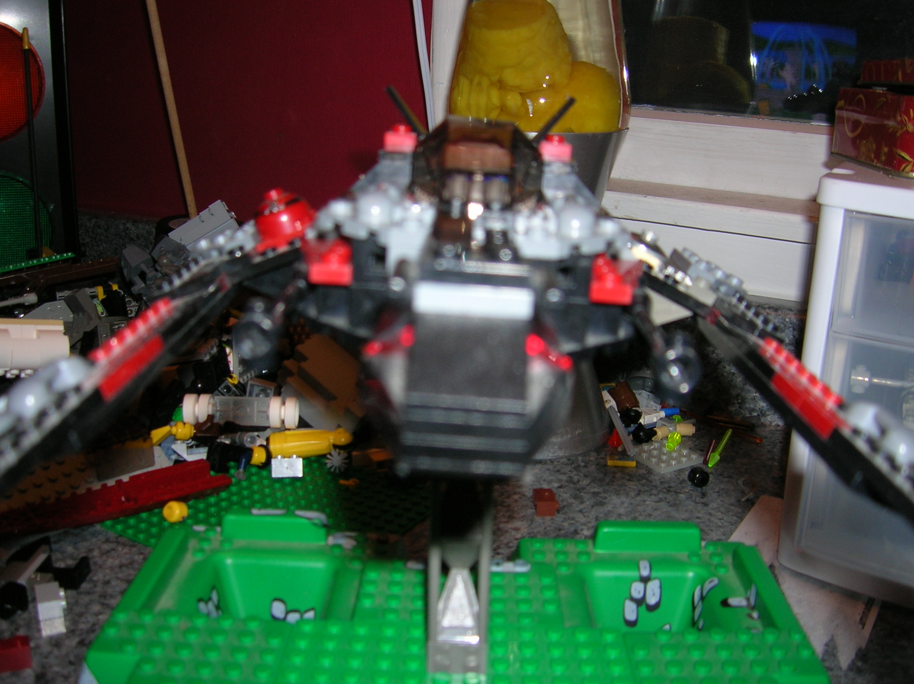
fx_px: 897
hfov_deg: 54.0
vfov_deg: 41.7
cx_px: 457
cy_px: 342
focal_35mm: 34
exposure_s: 1/60.1
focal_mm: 5.7
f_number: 2.9
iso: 50
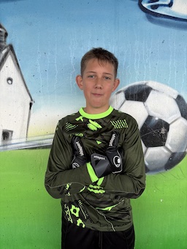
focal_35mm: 26
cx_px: 94
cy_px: 124
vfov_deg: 67.3
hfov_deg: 53.1
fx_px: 187
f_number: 1.6
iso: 80
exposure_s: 1/122
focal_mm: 5.96
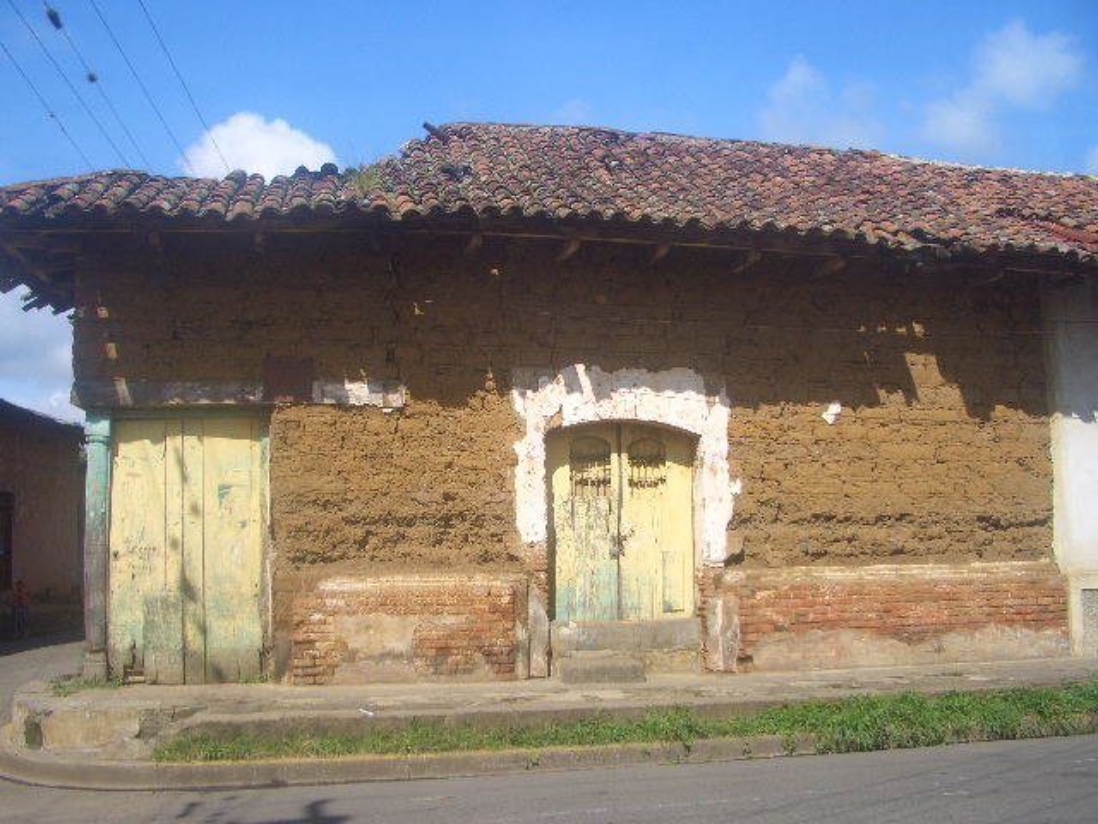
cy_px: 412
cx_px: 549
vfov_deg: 40.7
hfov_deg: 52.6
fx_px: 1110
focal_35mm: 35
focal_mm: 5.8
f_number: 4.3
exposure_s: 1/400
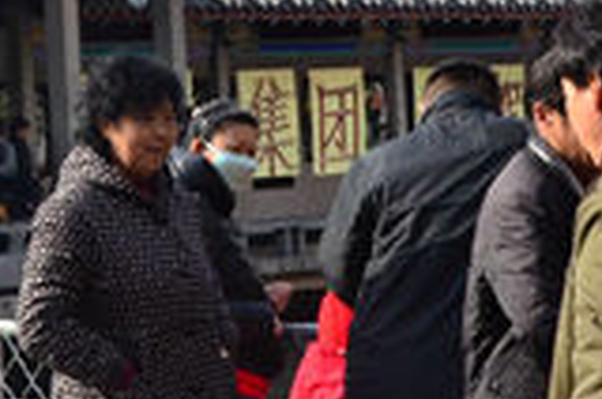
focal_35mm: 169
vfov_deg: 8.0
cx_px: 124
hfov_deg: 12.1
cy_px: -160
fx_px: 2820
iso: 1250
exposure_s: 1/500
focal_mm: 30
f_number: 11
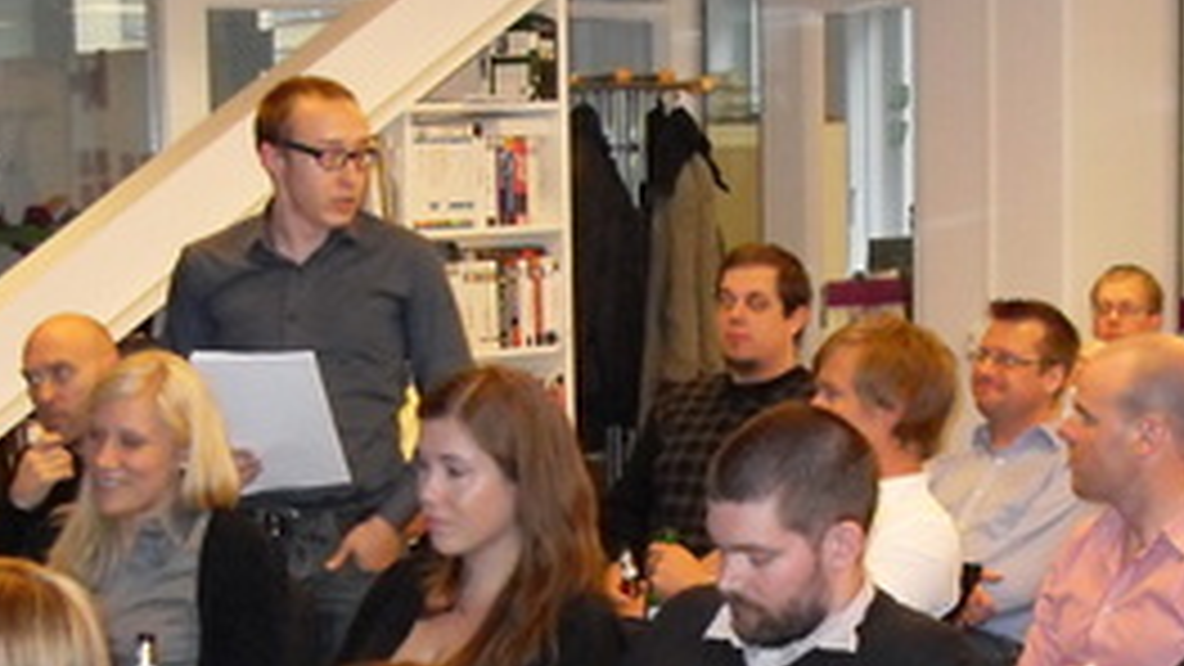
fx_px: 2889
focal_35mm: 92
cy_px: 711
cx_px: 900
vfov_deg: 12.9
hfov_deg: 22.9
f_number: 2.8
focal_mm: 6.3
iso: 400
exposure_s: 1/45
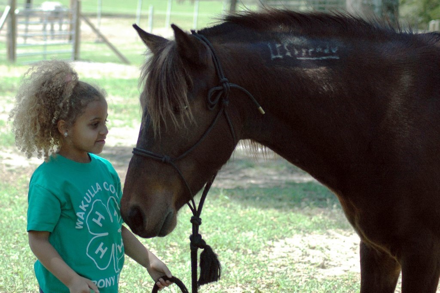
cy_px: 146
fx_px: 1283
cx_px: 220
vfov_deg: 13.0
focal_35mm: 105
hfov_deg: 19.5
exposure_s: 1/800
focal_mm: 70
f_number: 4
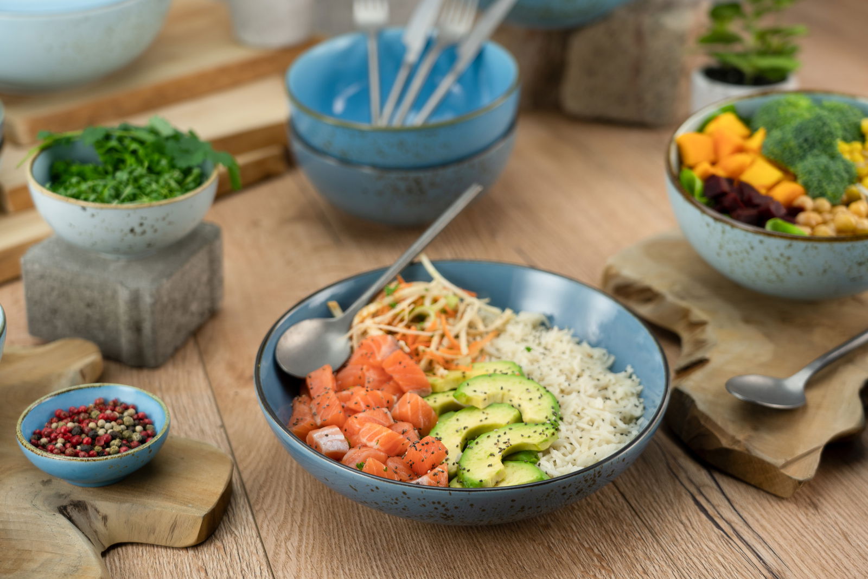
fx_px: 1374
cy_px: 290
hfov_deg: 35.1
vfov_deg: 23.8
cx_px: 434
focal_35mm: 57
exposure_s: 1/30
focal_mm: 57
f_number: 4
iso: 100
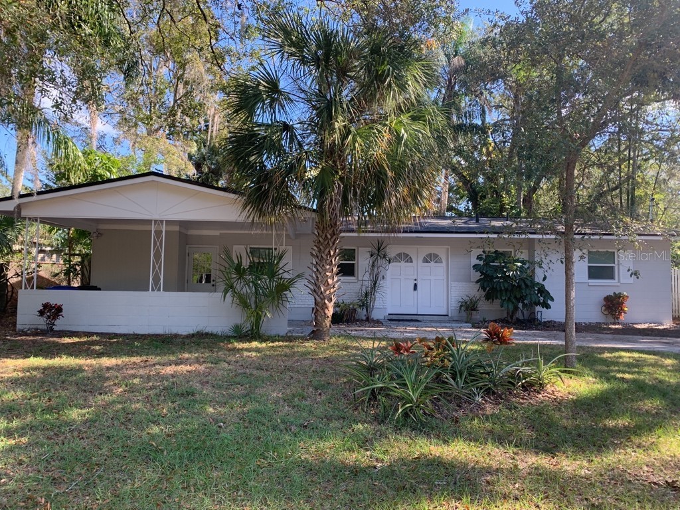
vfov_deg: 53.1
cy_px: 255
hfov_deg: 67.3
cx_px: 340
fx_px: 511
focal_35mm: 26
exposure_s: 1/241
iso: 25
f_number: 1.8
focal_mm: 4.25
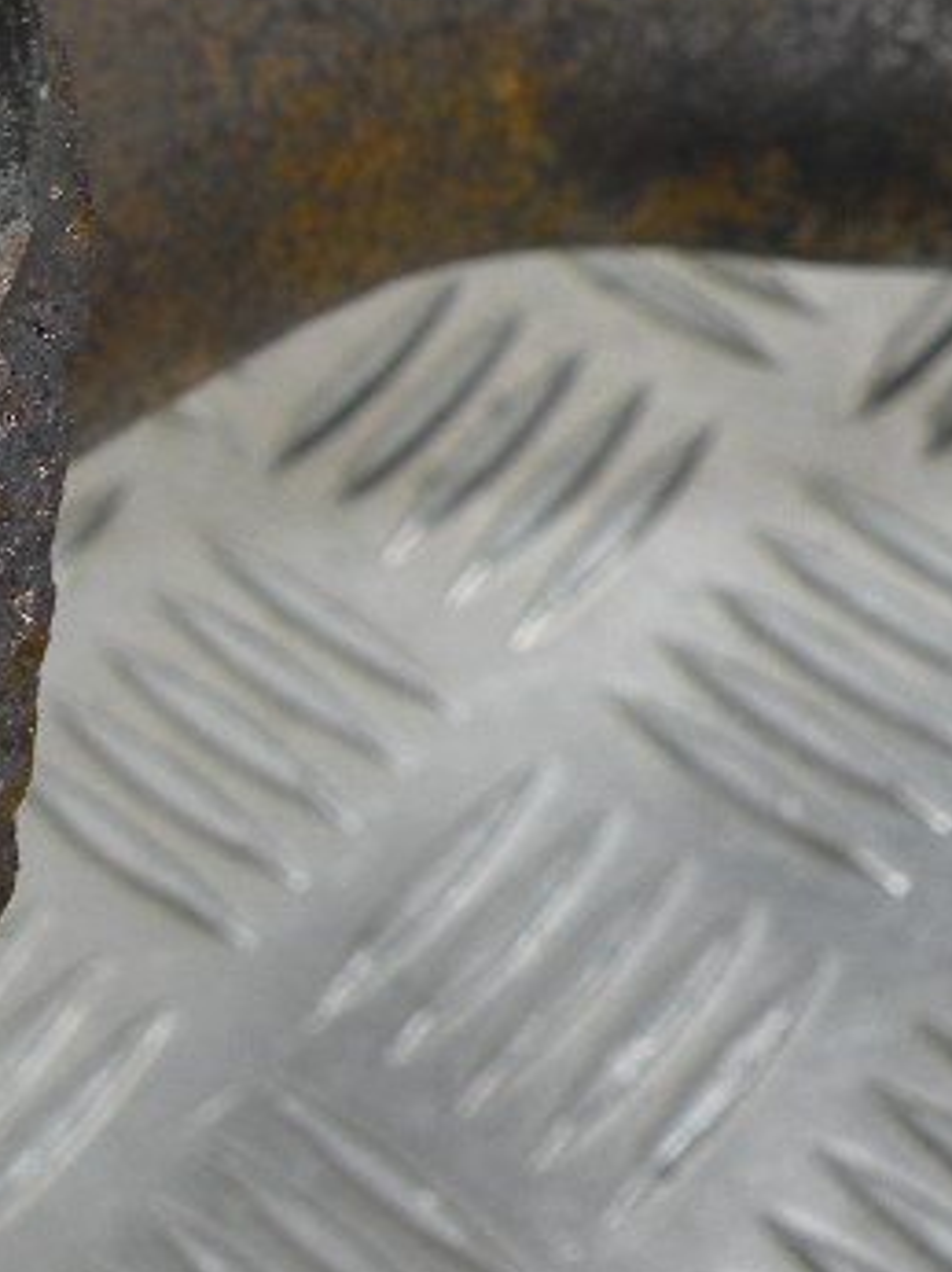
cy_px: 59
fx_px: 2937
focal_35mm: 80
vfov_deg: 23.6
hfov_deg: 17.2
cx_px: -305
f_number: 3.2
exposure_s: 1/60.1
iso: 64
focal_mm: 4.7
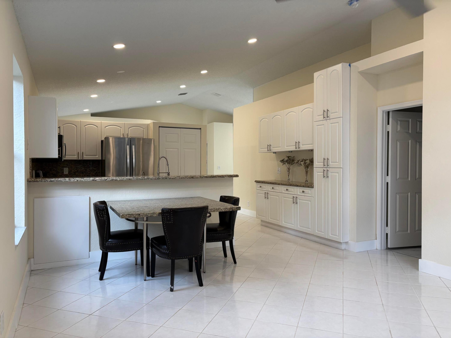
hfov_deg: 67.3
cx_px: 226
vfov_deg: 53.1
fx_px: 339
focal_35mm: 26
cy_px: 169
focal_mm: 5.96
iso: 80
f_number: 1.6
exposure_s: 1/120
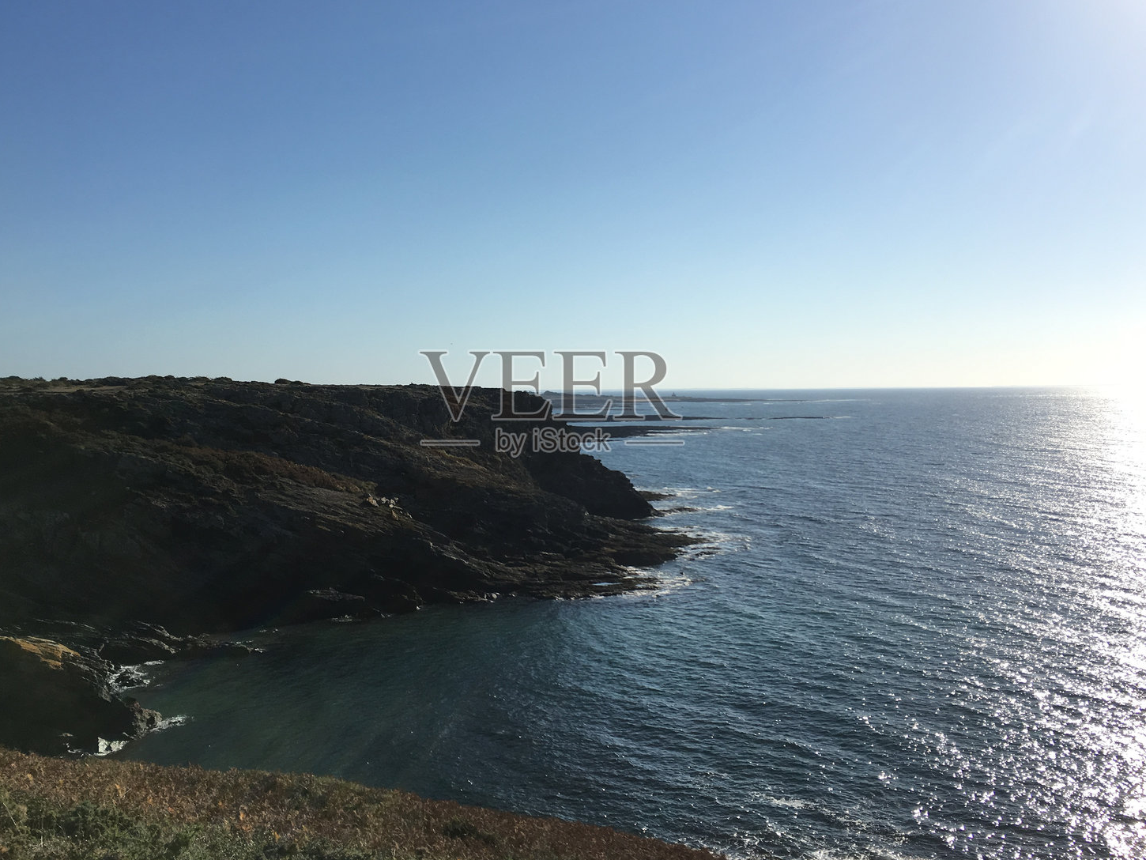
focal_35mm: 32
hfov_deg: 56.8
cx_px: 552
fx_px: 1060
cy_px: 404
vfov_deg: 44.2
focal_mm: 4.15
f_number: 2.2
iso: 25
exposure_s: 1/2564
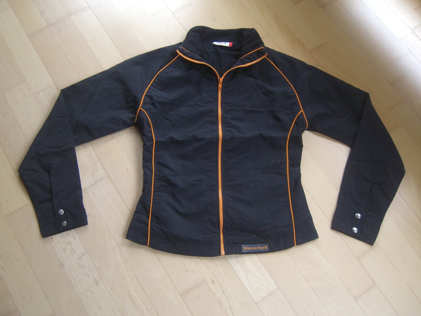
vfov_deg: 37.7
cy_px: 158
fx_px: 462
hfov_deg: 49.0
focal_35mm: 38
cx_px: 210
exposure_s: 1/50
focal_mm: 7.9
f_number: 2.8
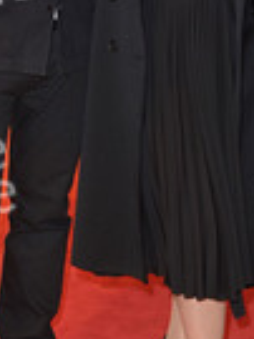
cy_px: 73
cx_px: 161
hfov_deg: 11.6
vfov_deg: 15.3
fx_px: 1254
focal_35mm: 128
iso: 1250
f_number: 5.6
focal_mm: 45
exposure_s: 1/250
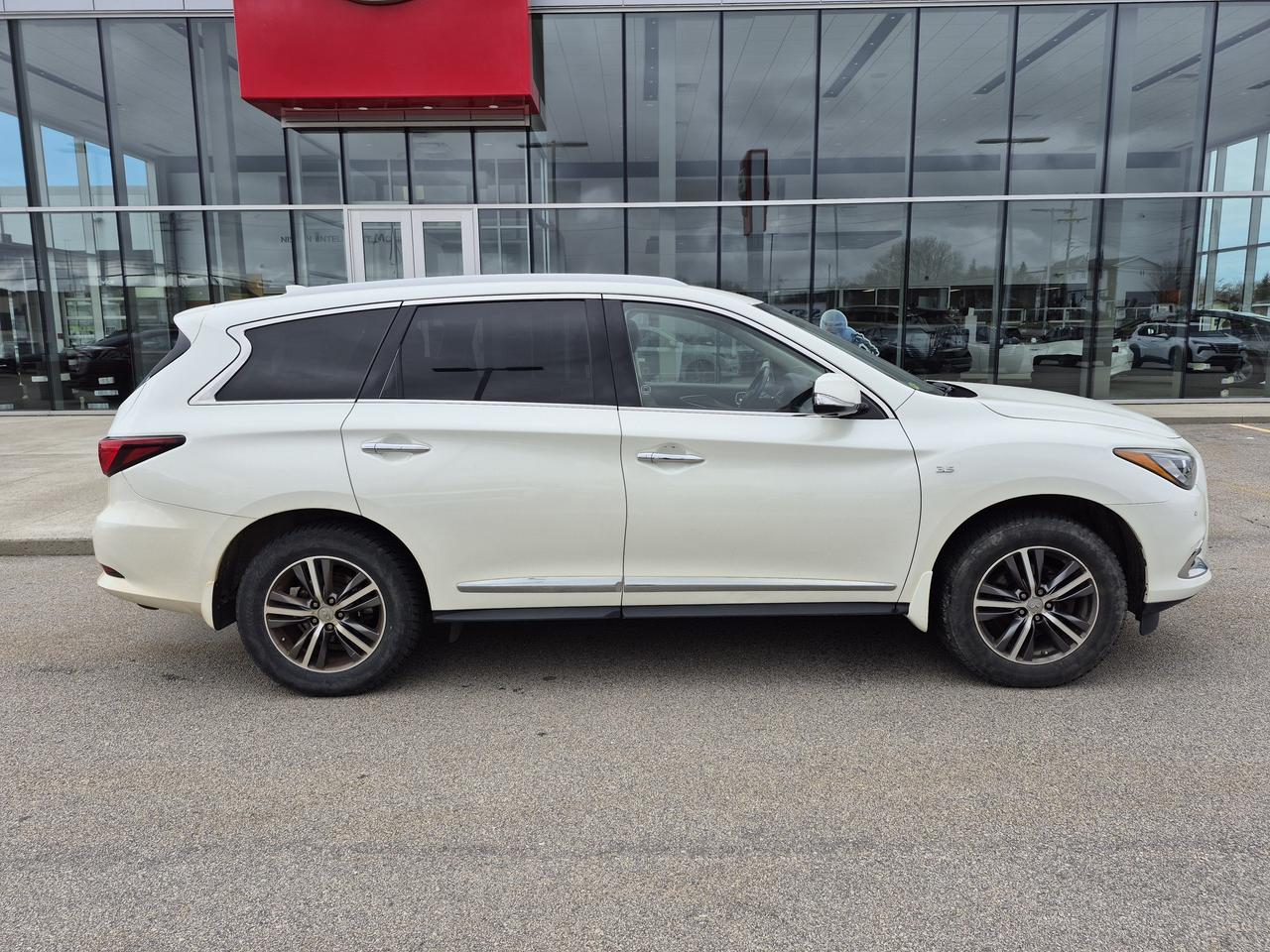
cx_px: 635
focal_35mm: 23
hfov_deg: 73.9
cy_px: 476
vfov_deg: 58.9
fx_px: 844
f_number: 1.8
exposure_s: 1/1128
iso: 25
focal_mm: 5.4
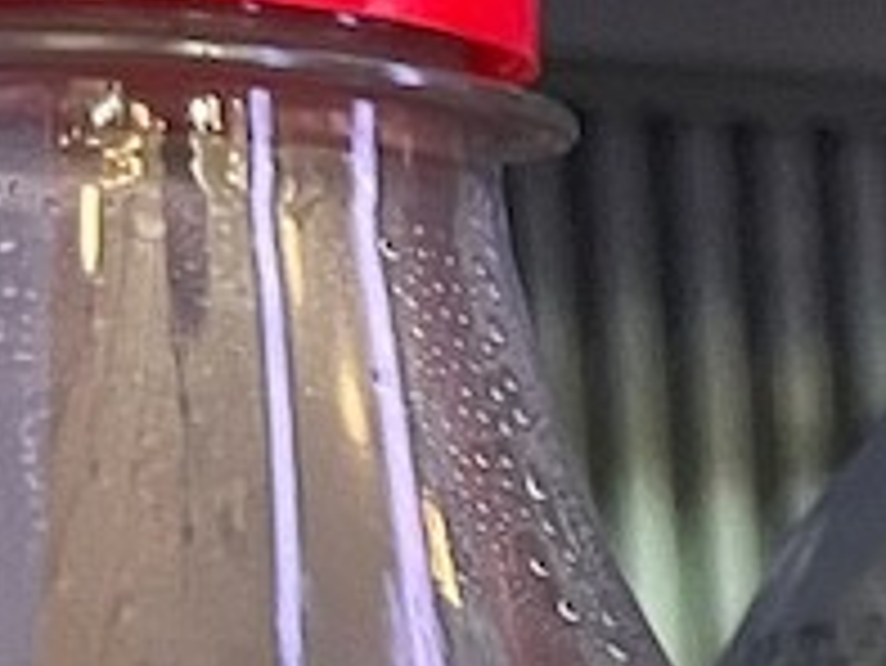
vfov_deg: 7.2
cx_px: 2532
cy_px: 1958
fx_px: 4738
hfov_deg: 9.0
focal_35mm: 185
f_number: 1.6
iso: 640
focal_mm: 5.1
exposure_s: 1/40
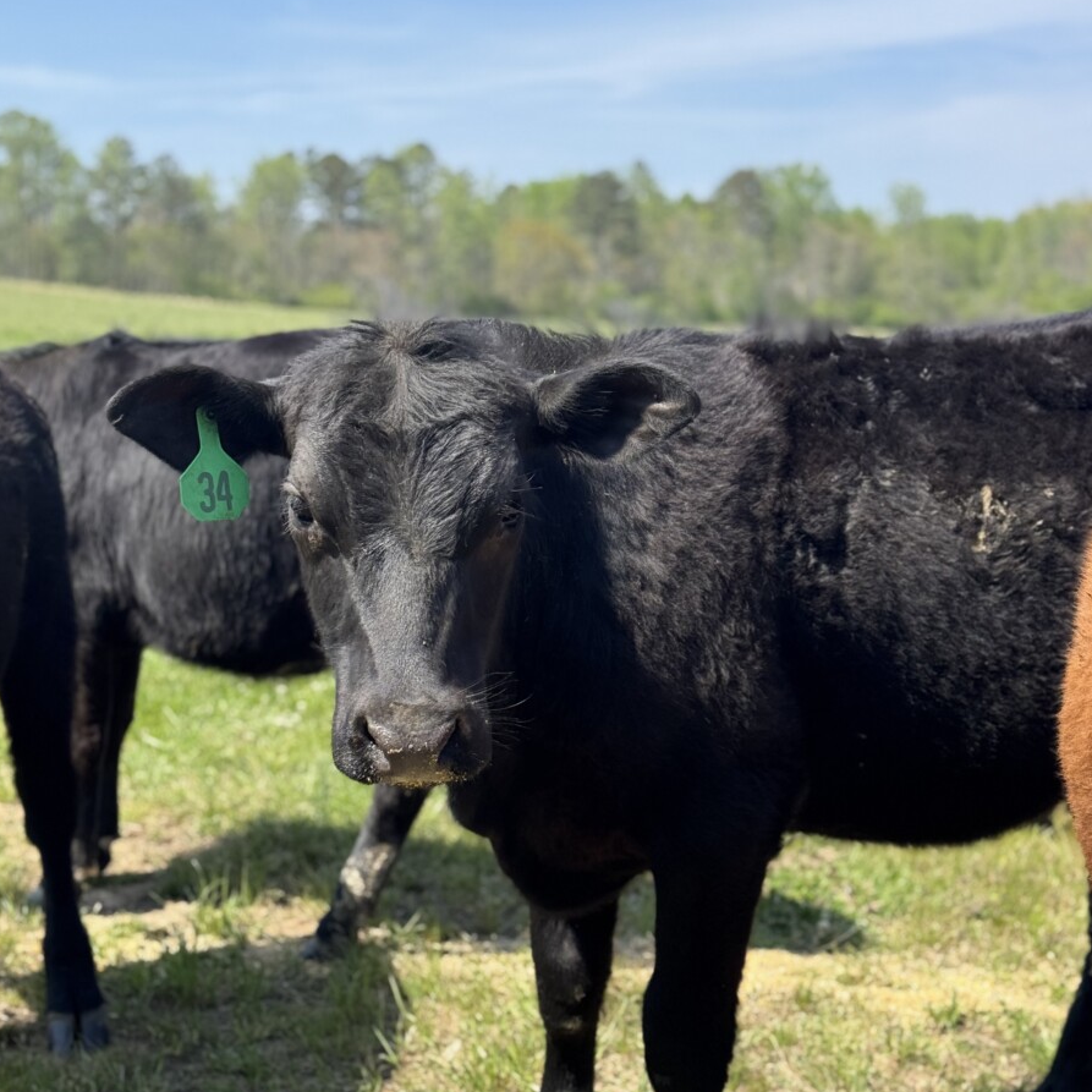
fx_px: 2034
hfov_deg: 30.0
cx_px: 547
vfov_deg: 30.0
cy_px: 571
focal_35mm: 57
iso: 64
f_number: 1.78
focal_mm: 6.76
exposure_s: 1/2513
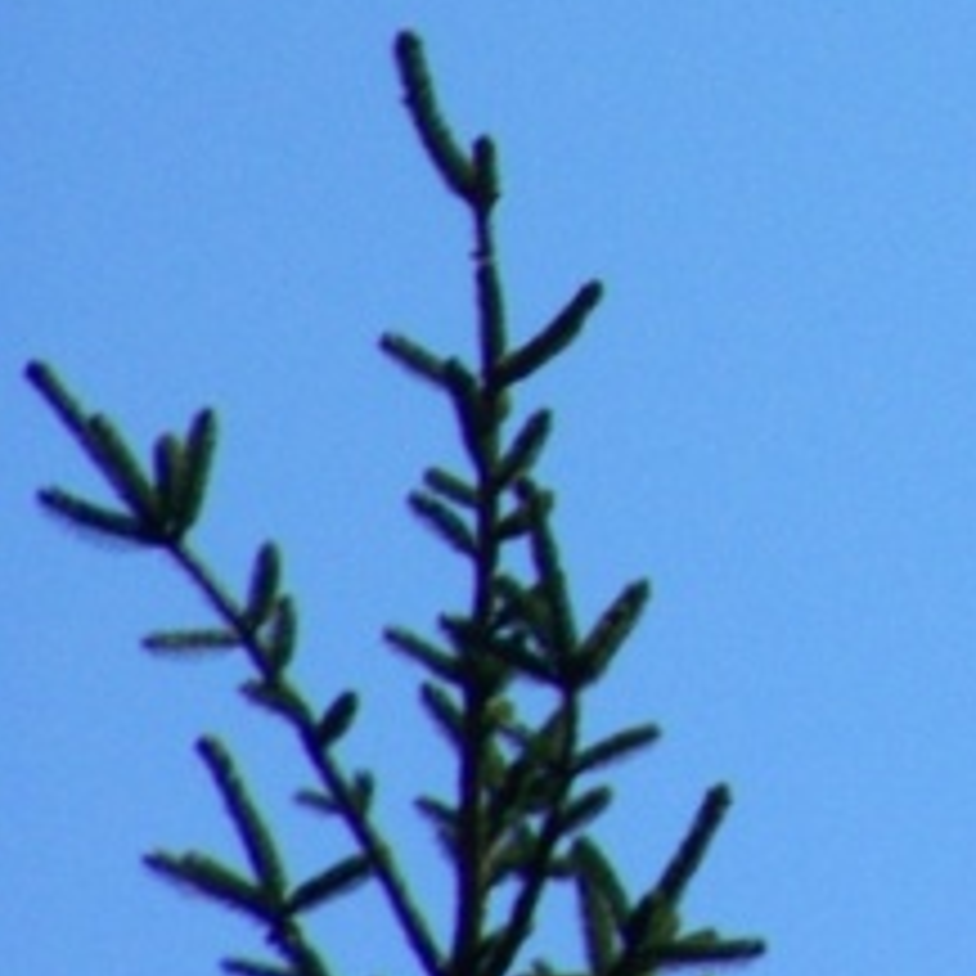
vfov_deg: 1.7
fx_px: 32601
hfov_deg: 1.7
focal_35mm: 1022
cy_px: -126
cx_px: 1777
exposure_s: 1/800
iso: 64
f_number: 5
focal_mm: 52.6
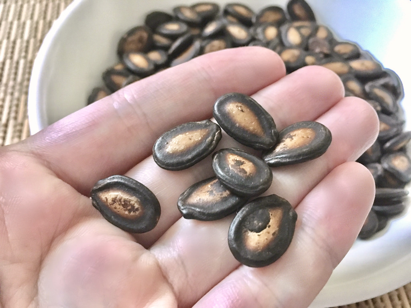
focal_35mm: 29
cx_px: 206
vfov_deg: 48.2
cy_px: 154
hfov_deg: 61.7
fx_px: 344
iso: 640
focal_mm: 4.15
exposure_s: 1/15
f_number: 2.2
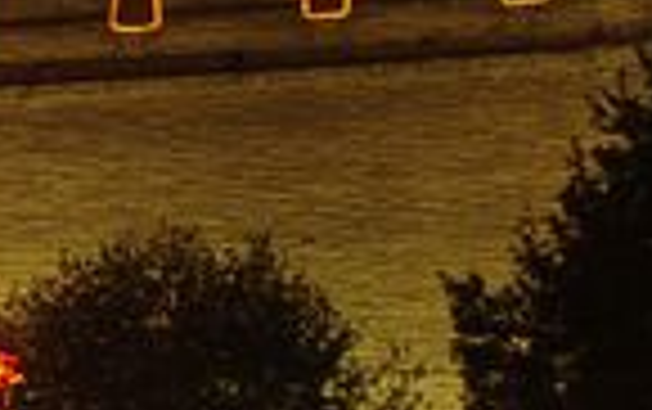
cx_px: -549
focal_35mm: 211
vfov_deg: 6.2
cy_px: 173
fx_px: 3750
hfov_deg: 9.4
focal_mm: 25
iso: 200
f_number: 13
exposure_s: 2.5
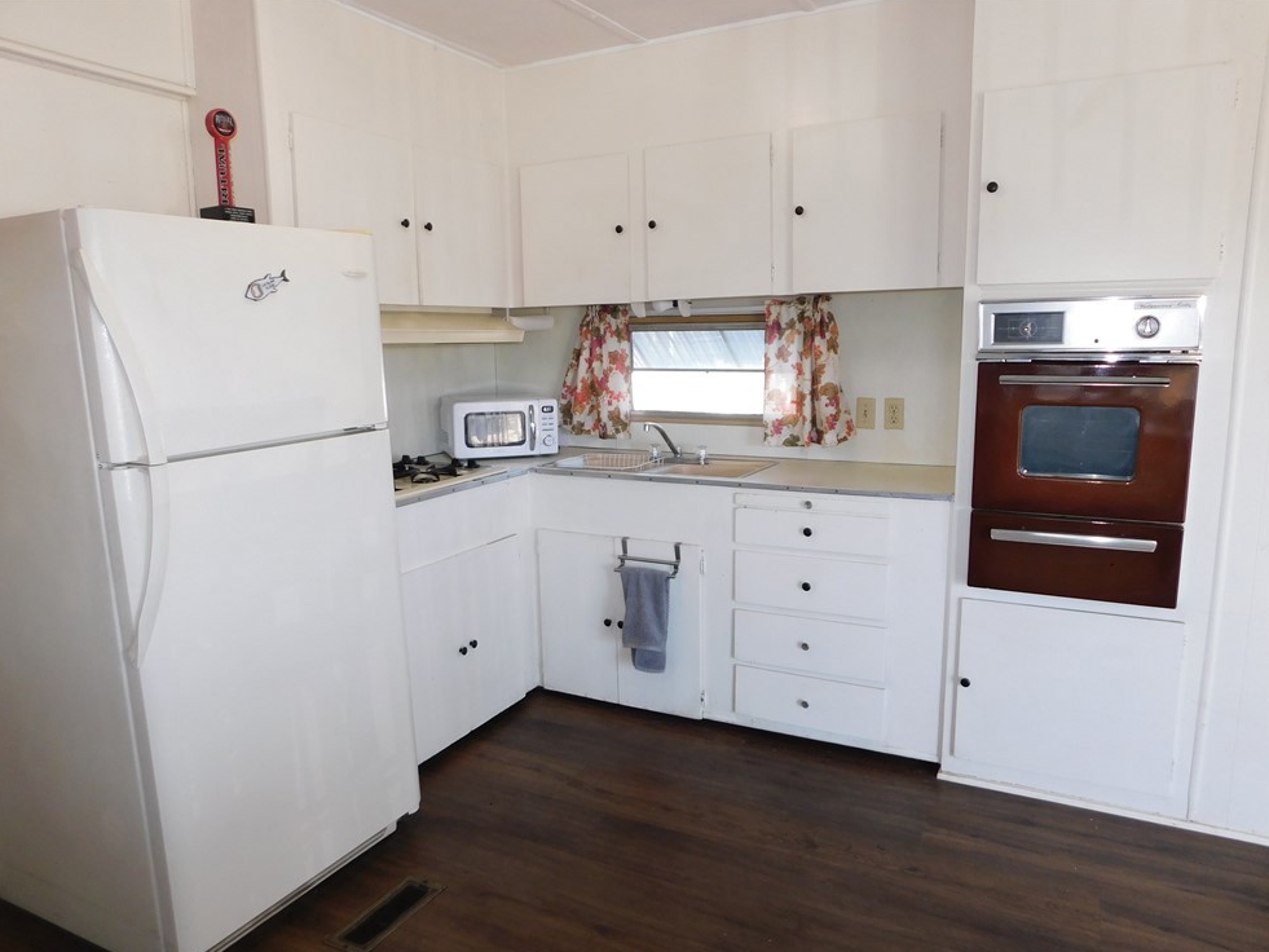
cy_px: 492
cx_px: 645
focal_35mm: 24
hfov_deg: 71.6
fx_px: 880
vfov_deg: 56.8
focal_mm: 4
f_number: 3
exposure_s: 1/40
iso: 125
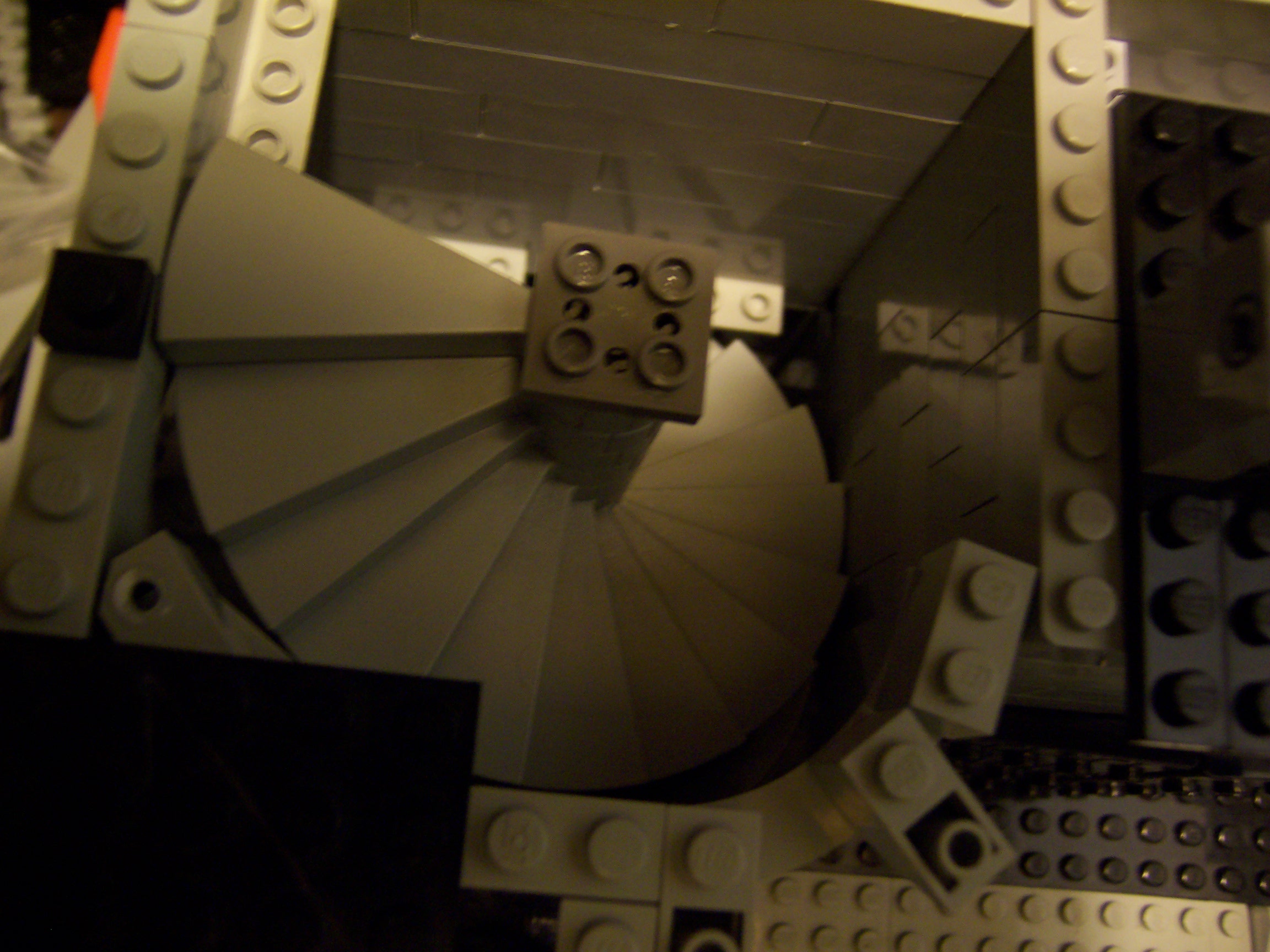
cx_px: 635
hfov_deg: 55.4
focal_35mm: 33
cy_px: 476
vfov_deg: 42.9
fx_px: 1211
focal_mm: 5.5
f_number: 2.8
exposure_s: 1/8
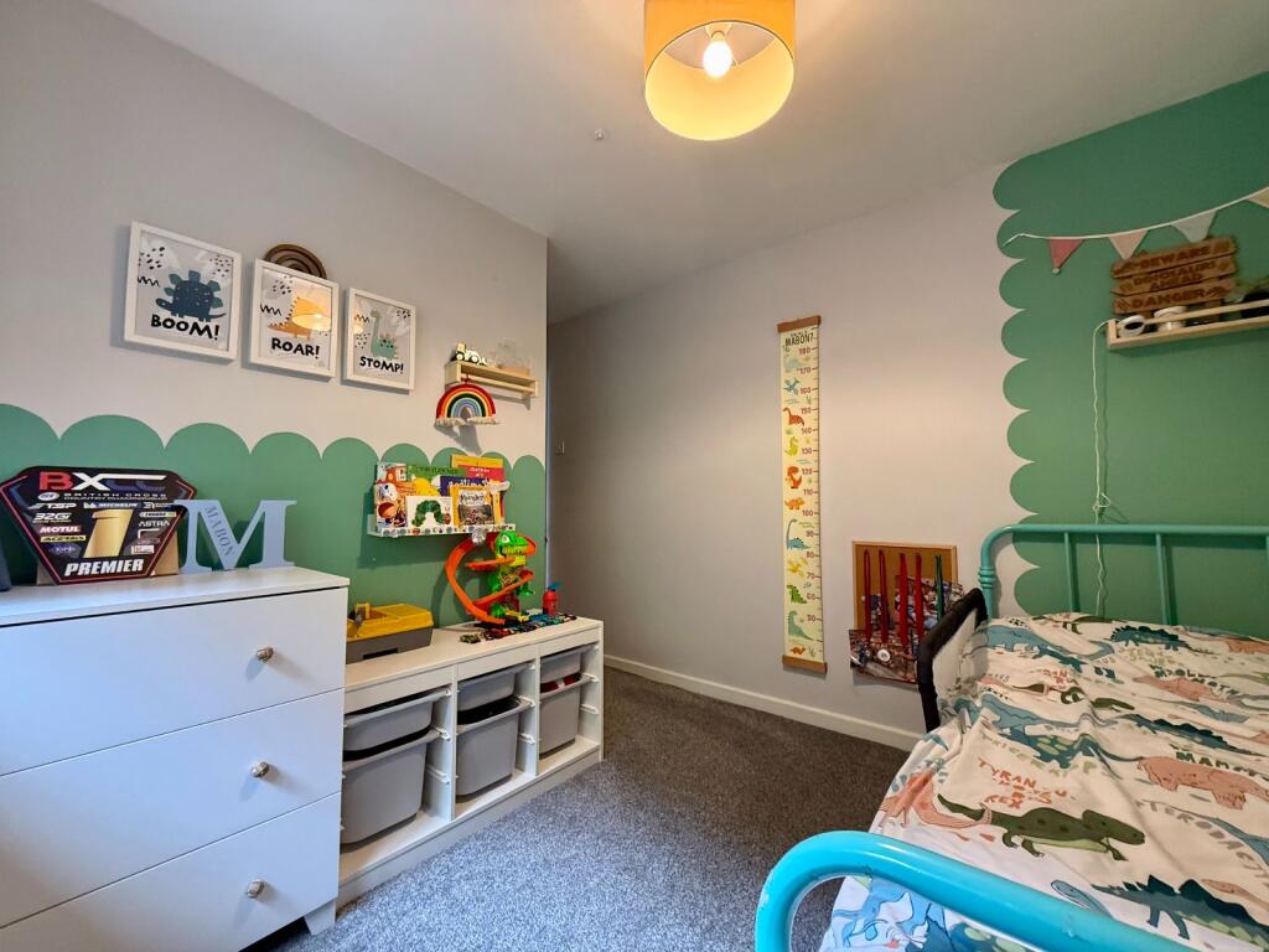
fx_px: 513
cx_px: 634
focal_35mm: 14
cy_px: 476
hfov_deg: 102.1
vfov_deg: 85.7
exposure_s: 1/65
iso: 320
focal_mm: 2.22
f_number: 2.2
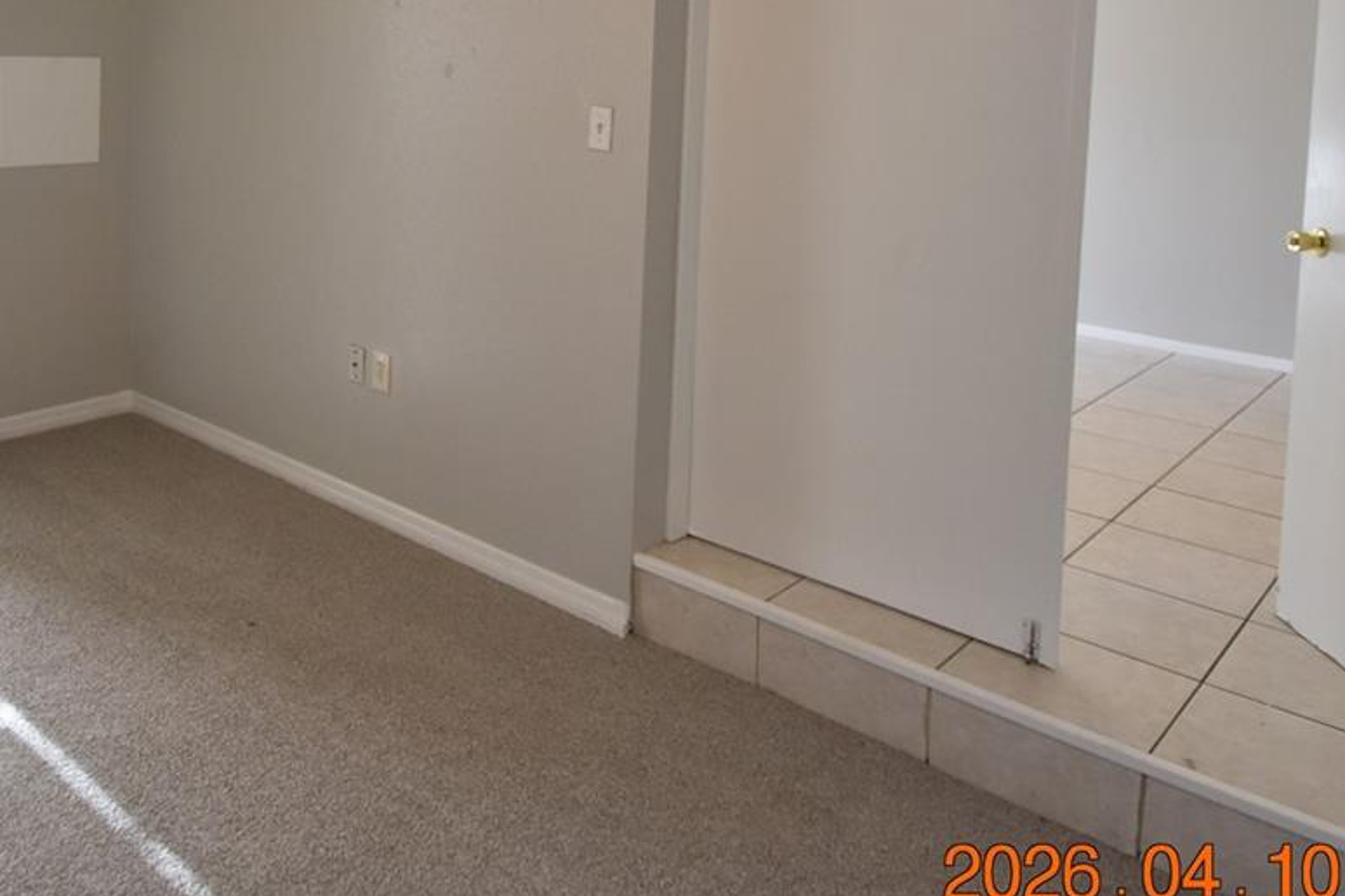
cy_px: 87
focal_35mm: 31
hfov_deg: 58.7
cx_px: 431
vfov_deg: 39.3
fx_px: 1158
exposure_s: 1/90
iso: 800
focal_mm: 10
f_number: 3.5
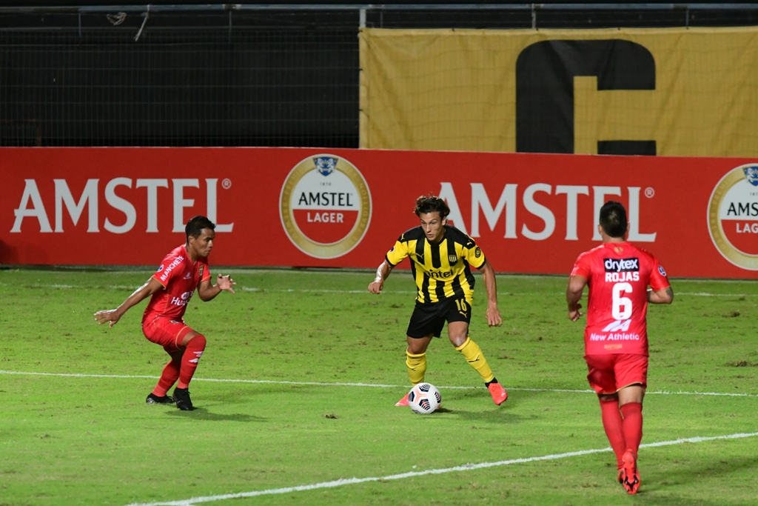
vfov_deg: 2.3
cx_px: 379
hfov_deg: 3.4
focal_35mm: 600
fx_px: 12634
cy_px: 253
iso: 8000
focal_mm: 400
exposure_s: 1/1000
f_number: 6.3
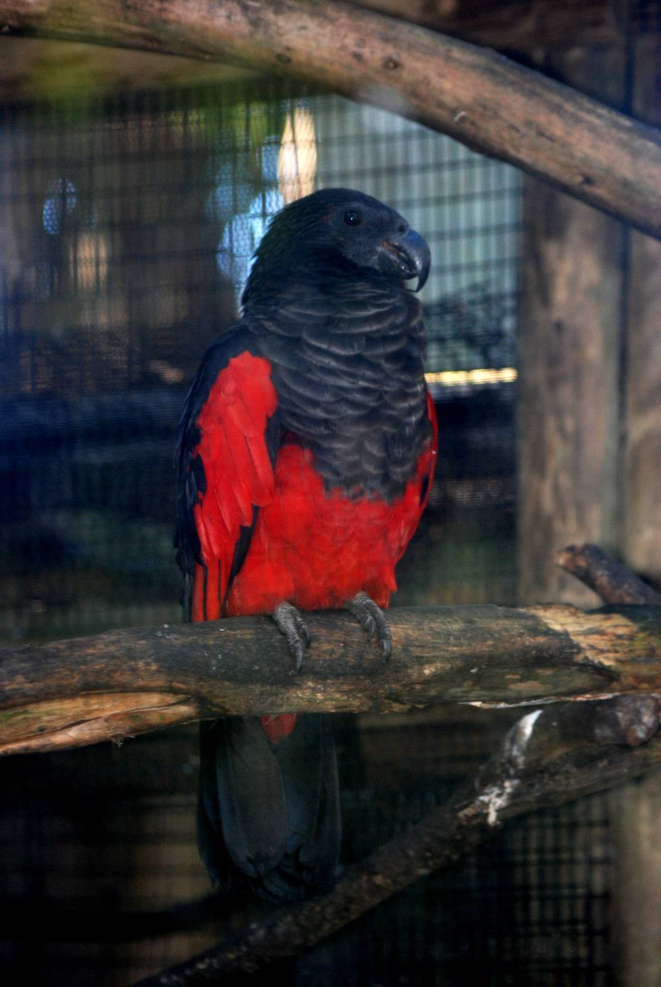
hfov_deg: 7.7
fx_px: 4943
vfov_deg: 11.4
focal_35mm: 180
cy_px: 494
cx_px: 330
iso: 400
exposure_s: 1/60
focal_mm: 120
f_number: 4.2
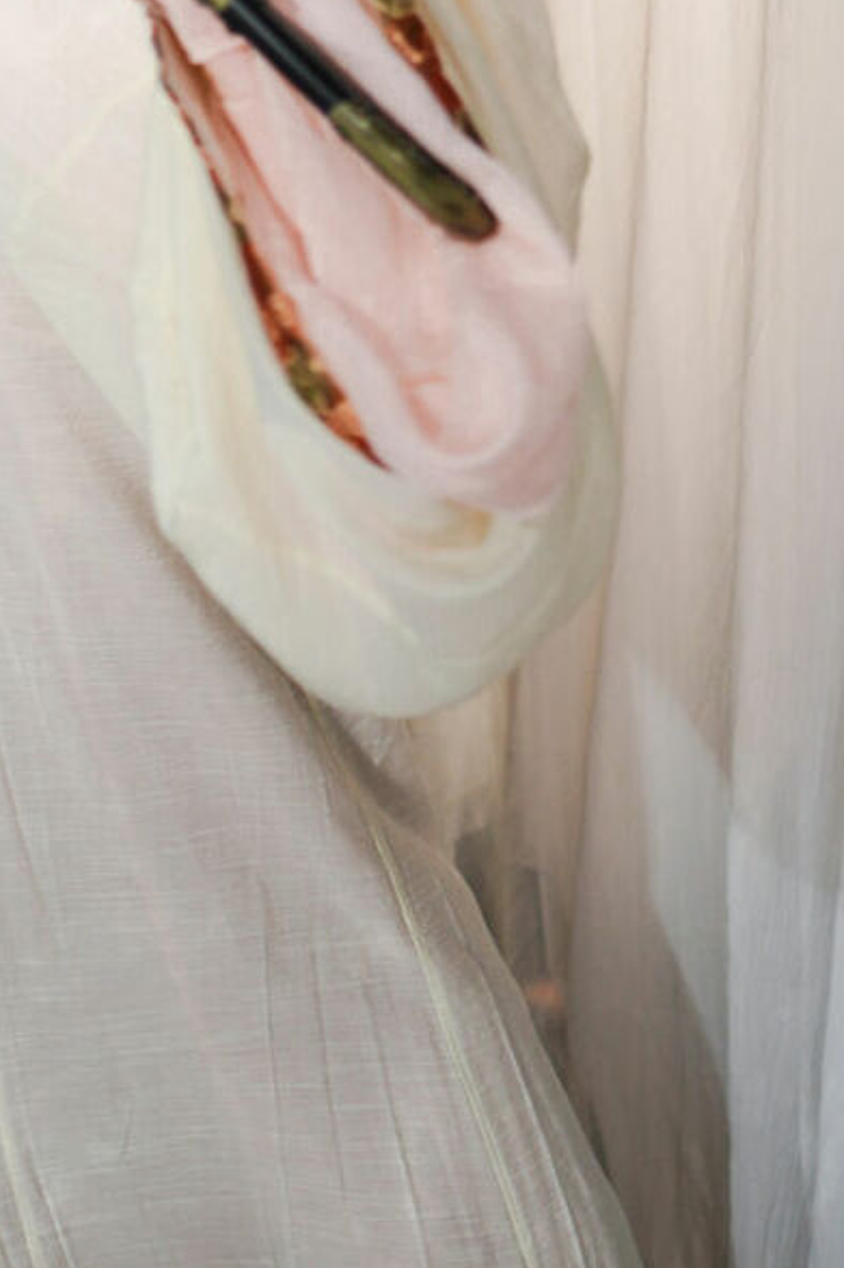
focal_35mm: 228
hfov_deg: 6.0
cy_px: -275
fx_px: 8022
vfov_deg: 8.9
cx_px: 112
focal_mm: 85
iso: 200
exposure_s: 1/250
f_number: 1.8
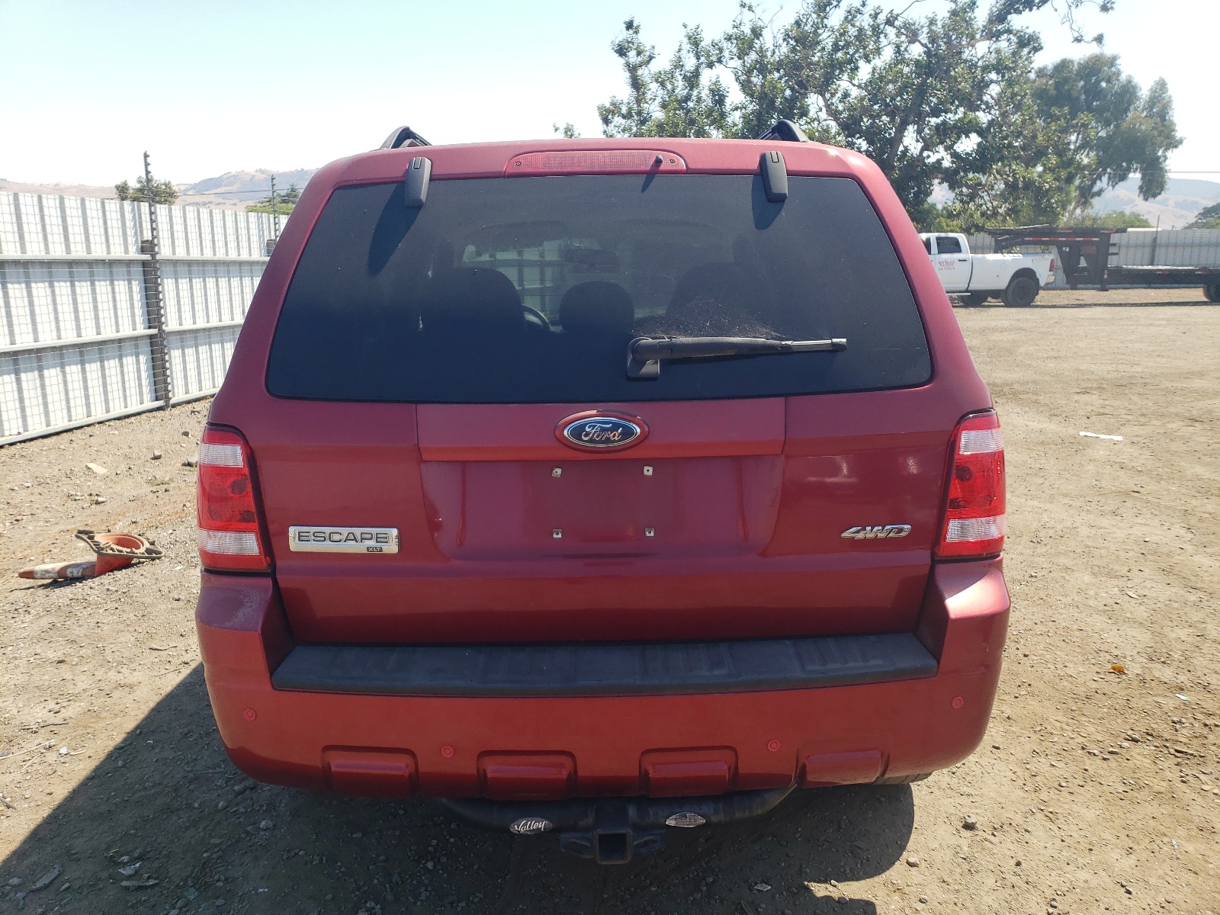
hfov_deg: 67.3
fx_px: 916
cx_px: 610
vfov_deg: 53.1
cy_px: 458
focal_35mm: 26
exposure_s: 1/1667
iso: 50
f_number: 1.5
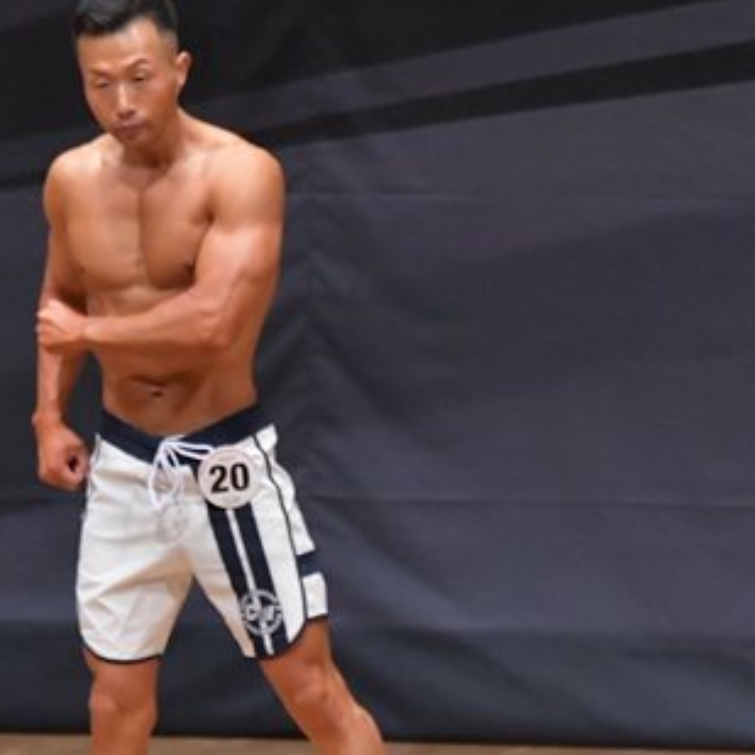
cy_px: 476
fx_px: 14978
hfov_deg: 2.9
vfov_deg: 2.9
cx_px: 155
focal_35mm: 607
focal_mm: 190
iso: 6400
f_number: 5.6
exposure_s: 1/400
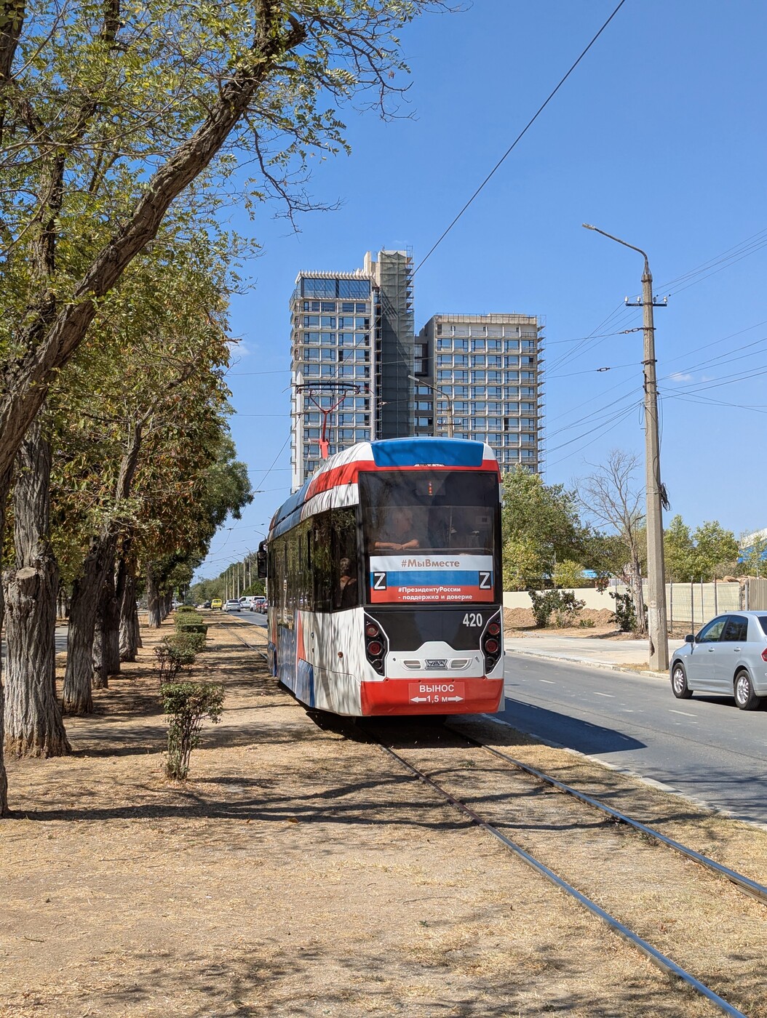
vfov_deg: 39.6
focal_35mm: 48
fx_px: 1415
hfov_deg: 30.3
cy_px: 509
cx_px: 384
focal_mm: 6.81
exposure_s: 1/1898
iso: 50
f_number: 1.85
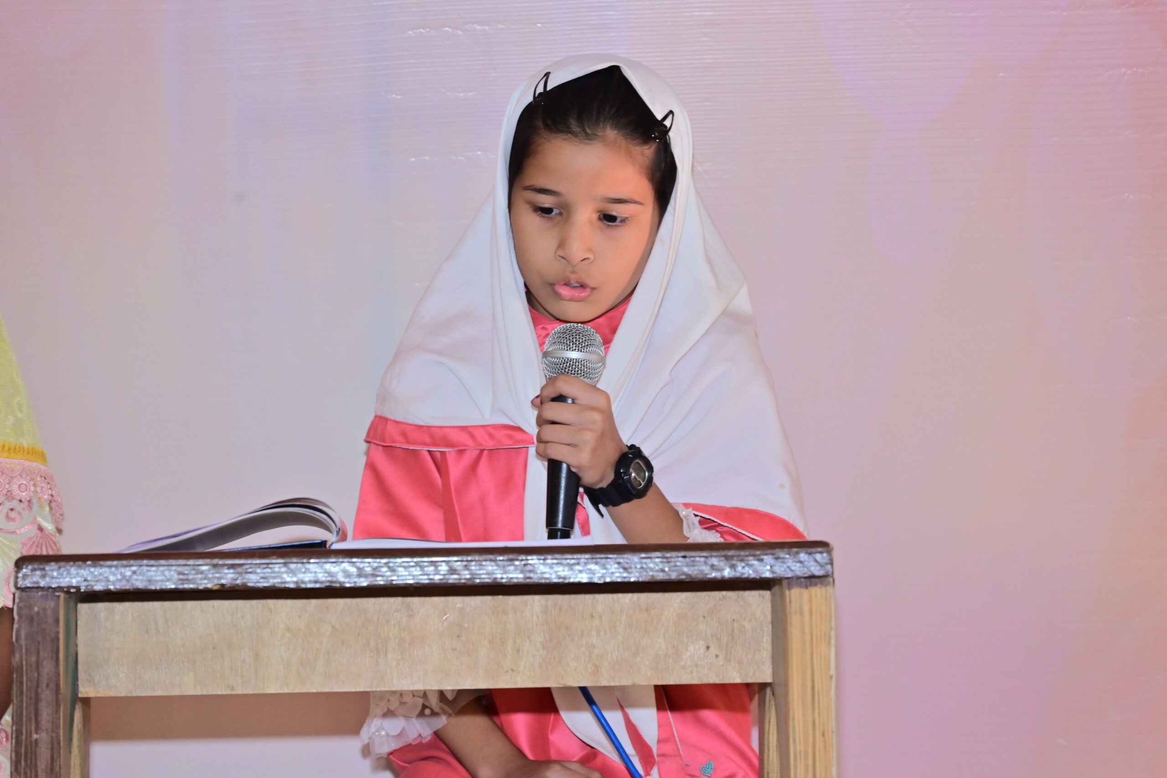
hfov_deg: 10.3
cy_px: 389
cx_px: 584
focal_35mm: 200
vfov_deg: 6.9
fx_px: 6483
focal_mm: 200
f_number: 8
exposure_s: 1/125
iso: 1000
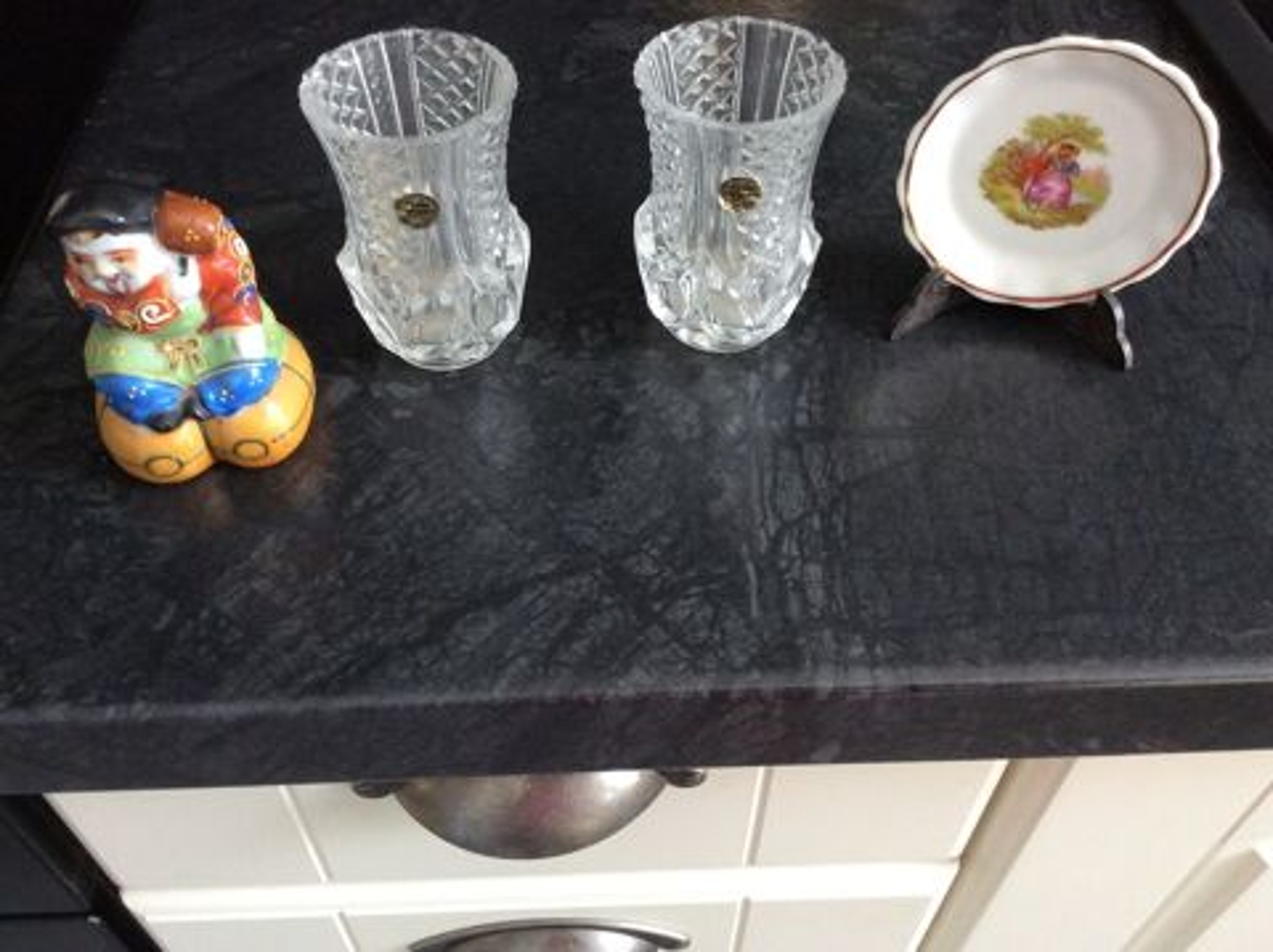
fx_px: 1176
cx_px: 636
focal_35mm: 32
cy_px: 476
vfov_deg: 44.1
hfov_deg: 56.9
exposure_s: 1/25
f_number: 2.4
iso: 125
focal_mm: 3.3
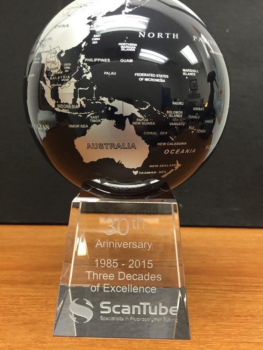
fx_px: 294
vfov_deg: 61.6
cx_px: 132
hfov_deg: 48.2
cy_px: 175
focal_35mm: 29
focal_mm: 4.15
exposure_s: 1/15
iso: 80
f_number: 2.2
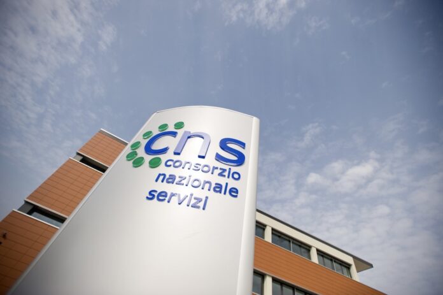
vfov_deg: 70.4
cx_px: 222
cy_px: 148
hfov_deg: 93.3
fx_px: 209
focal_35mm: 17
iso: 200
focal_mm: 17
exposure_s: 1/8000
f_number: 2.8
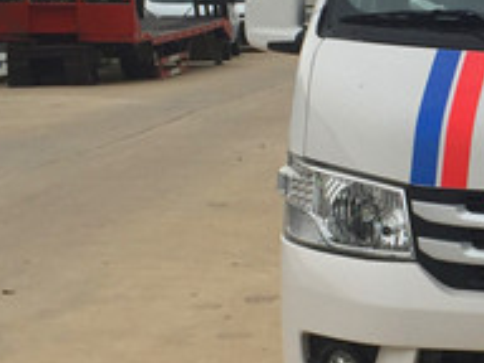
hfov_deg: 16.3
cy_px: 179
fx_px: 1608
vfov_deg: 12.9
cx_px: 615
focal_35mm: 115
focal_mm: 4.15
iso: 32
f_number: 2.2
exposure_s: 1/2475
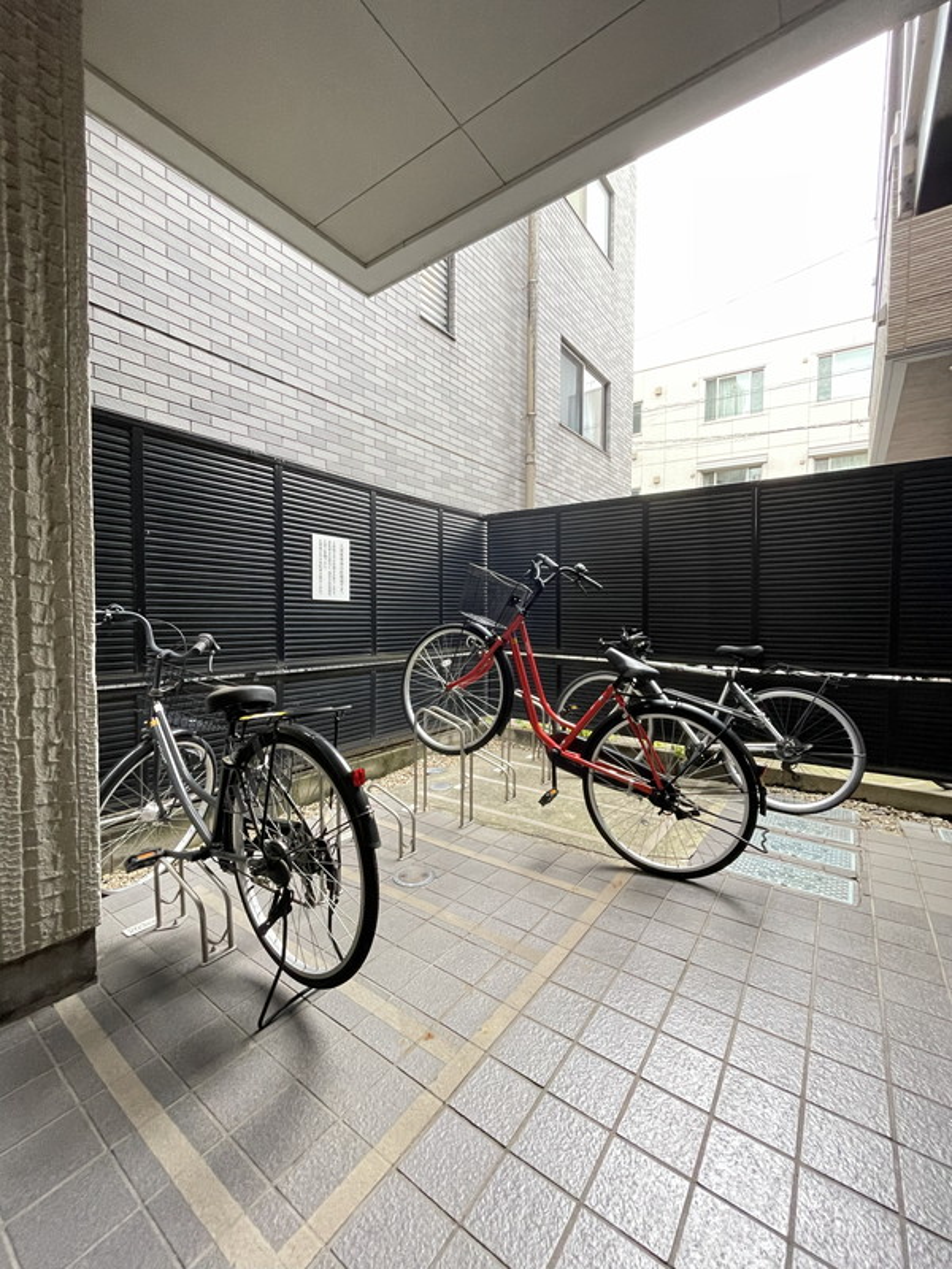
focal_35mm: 14
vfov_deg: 102.1
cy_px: 634
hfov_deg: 85.7
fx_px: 513
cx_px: 476
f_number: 2.4
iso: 400
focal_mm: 1.55
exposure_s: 1/60
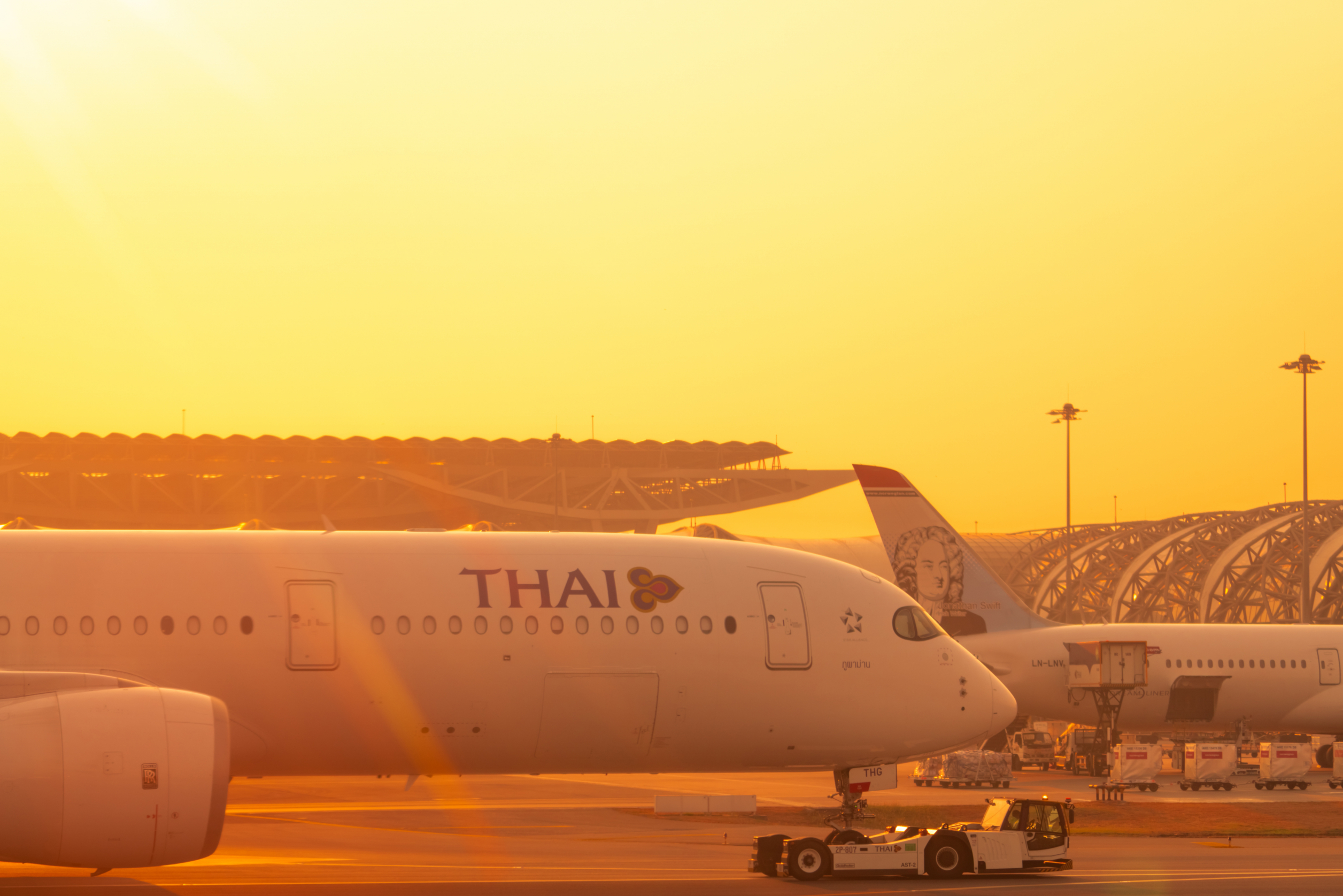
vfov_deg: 12.8
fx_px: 3992
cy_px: 448
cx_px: 684
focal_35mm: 107
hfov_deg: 19.1
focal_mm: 70
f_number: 4
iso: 100
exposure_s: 1/640
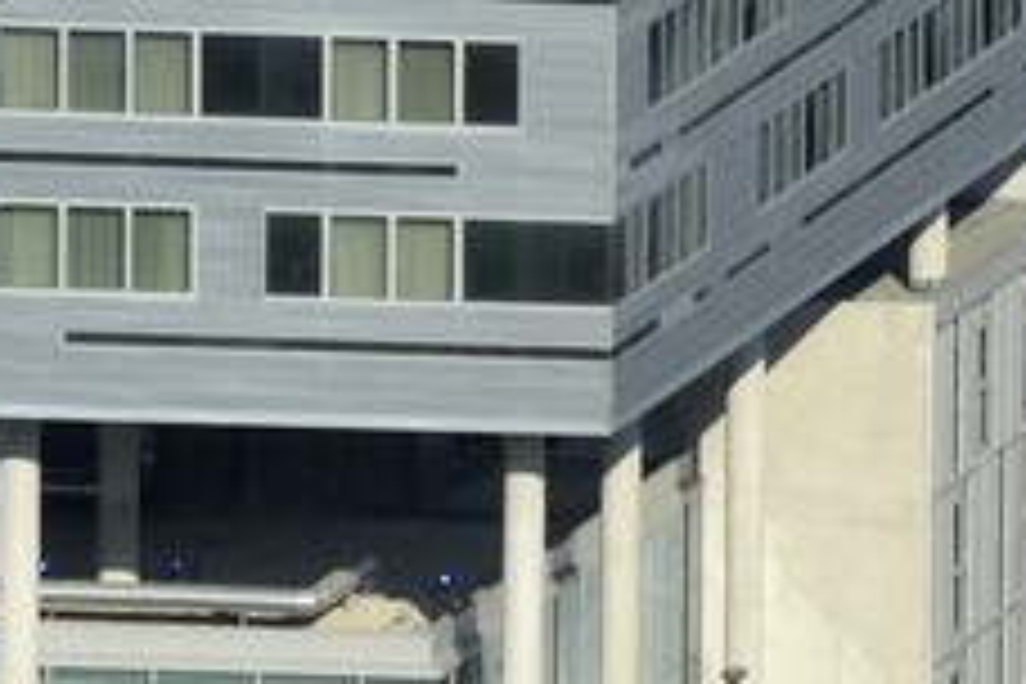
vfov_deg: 1.2
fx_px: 34026
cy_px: -304
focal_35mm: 1194
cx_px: 2966
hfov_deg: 1.7
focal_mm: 170
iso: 200
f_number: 14
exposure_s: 1/320
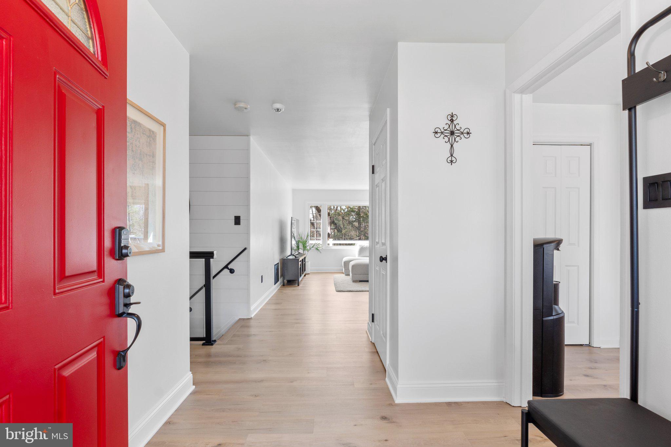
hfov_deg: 90.0
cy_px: 224
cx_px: 336
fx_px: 335
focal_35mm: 18
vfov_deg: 67.4
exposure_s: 1/3
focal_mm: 12
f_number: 8
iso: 100
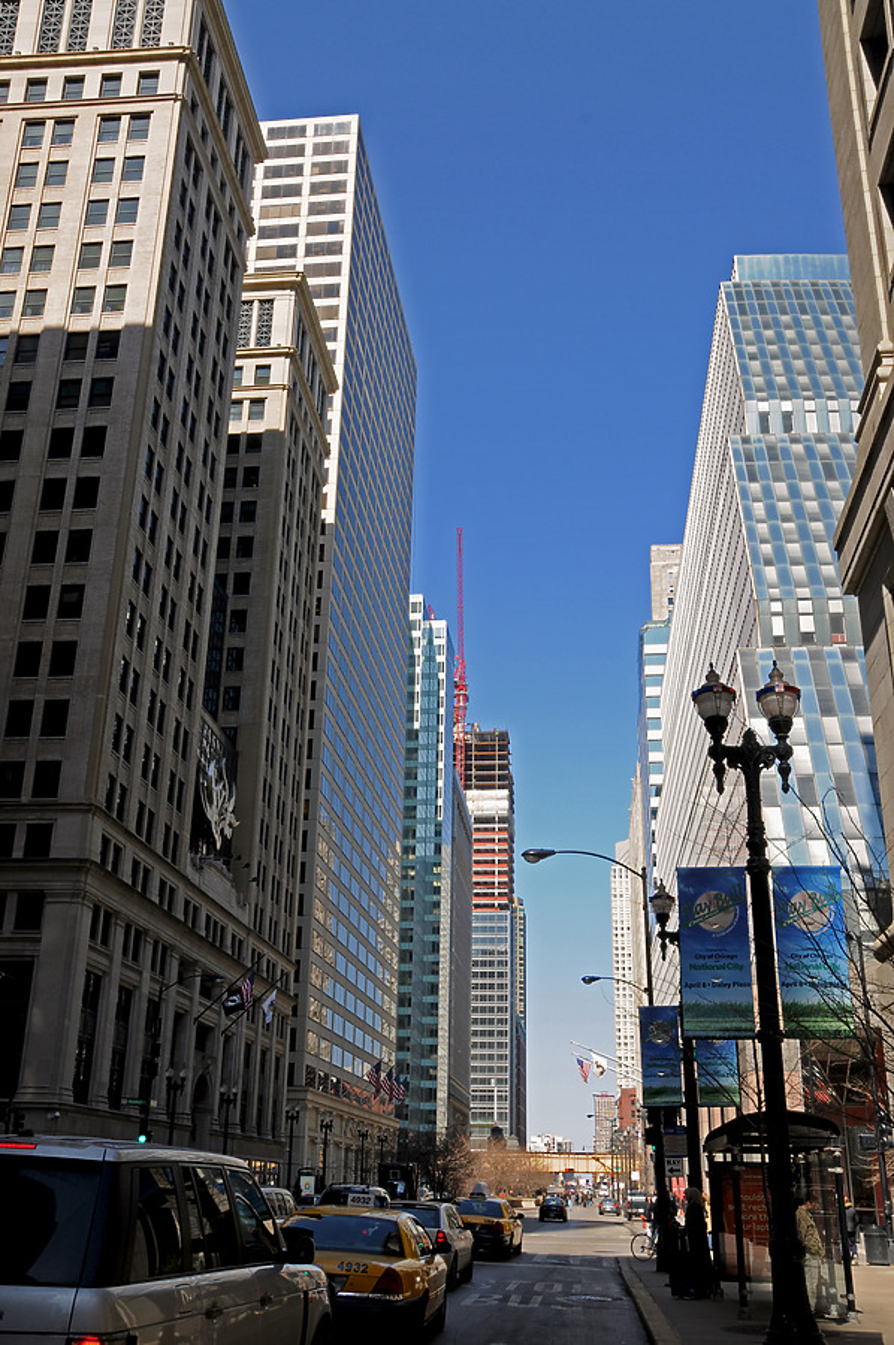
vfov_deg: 57.3
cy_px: 672
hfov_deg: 39.9
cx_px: 447
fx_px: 1232
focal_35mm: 33
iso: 200
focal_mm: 22
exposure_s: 1/100
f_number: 13
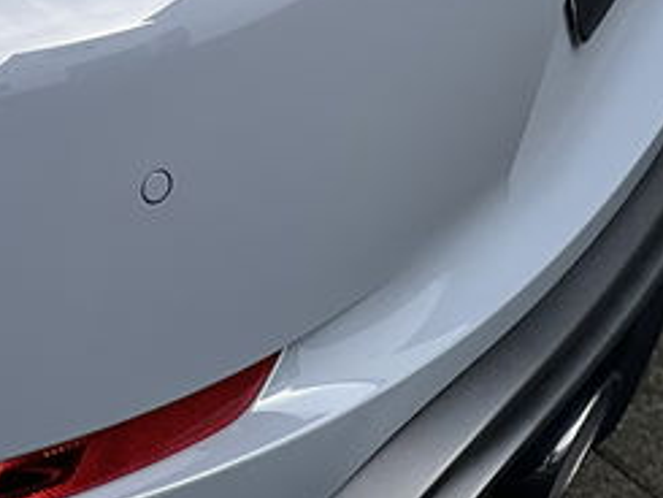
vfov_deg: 6.1
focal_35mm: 241
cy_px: -230
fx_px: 4618
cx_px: 65
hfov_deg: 8.2
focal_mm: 9
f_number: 2.8
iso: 50
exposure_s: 1/121
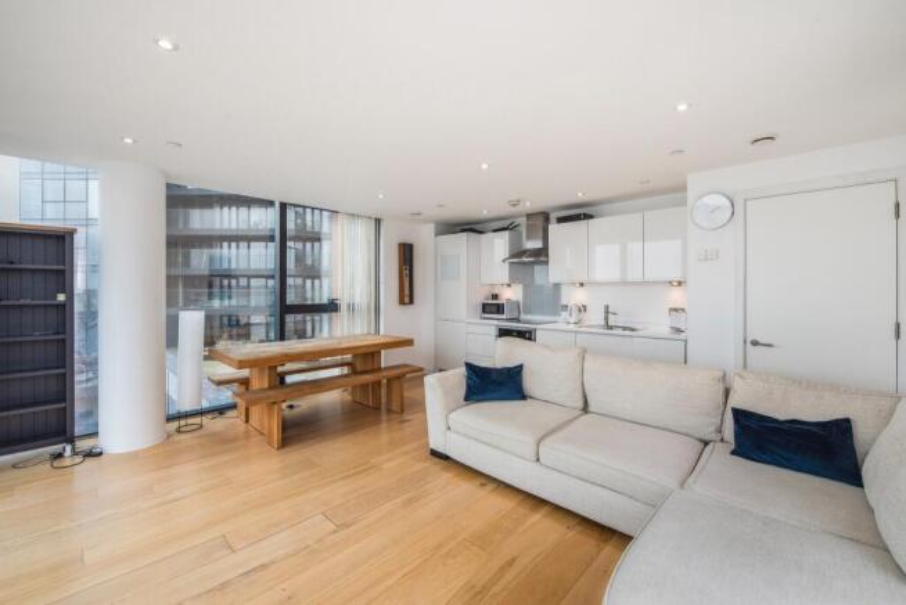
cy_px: 302
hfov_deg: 104.2
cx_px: 453
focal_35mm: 14
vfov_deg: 81.3
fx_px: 353
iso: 320
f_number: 10
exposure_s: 1/60
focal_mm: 14
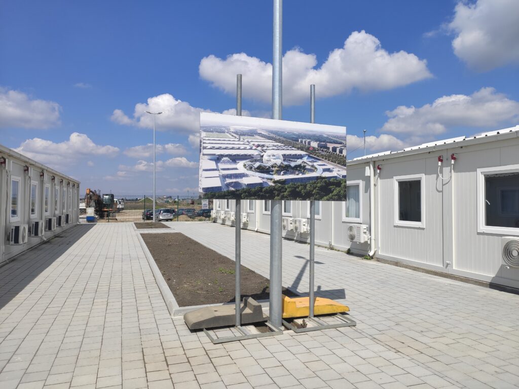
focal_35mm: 25
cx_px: 260
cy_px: 194
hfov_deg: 69.4
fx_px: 375
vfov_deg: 54.9
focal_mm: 4.74
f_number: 1.79
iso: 112
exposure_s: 1/2367
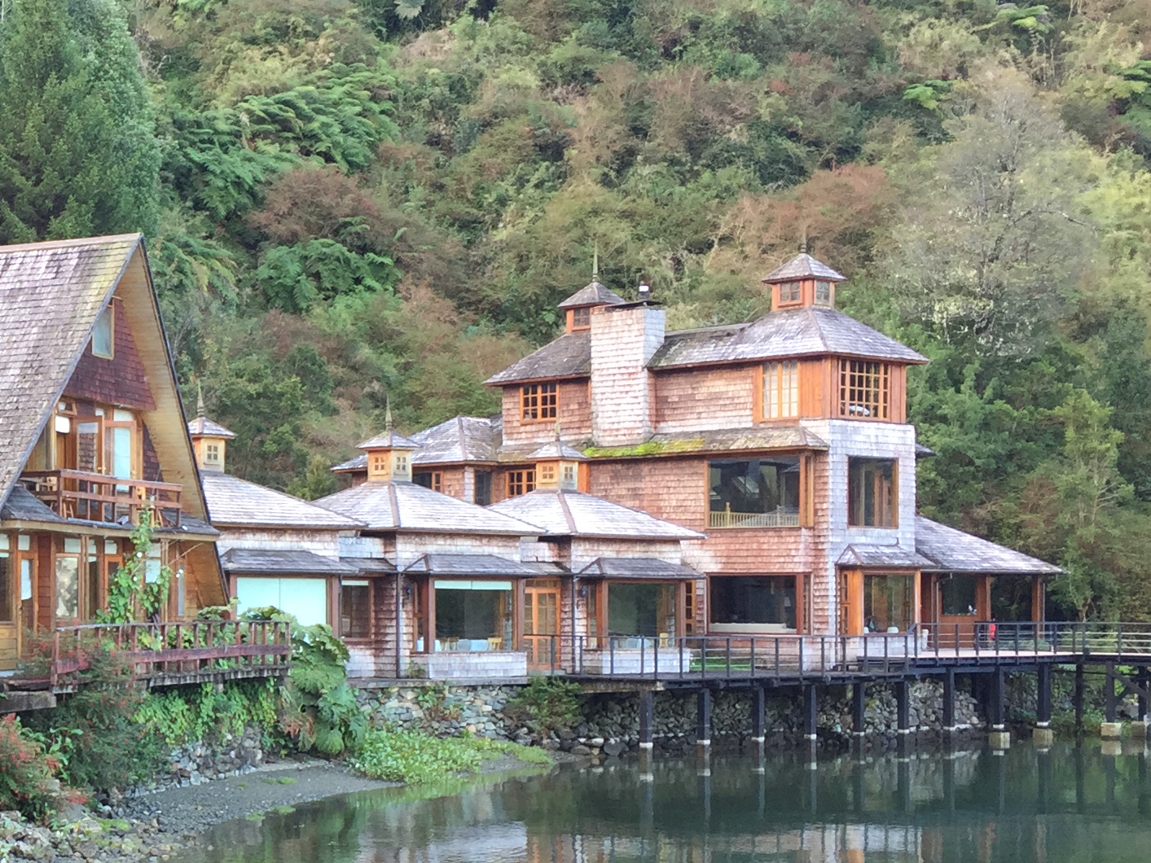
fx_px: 2228
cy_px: 598
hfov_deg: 26.9
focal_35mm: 67
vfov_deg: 21.8
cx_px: -77
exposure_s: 1/50
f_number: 2.2
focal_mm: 4.15
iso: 32
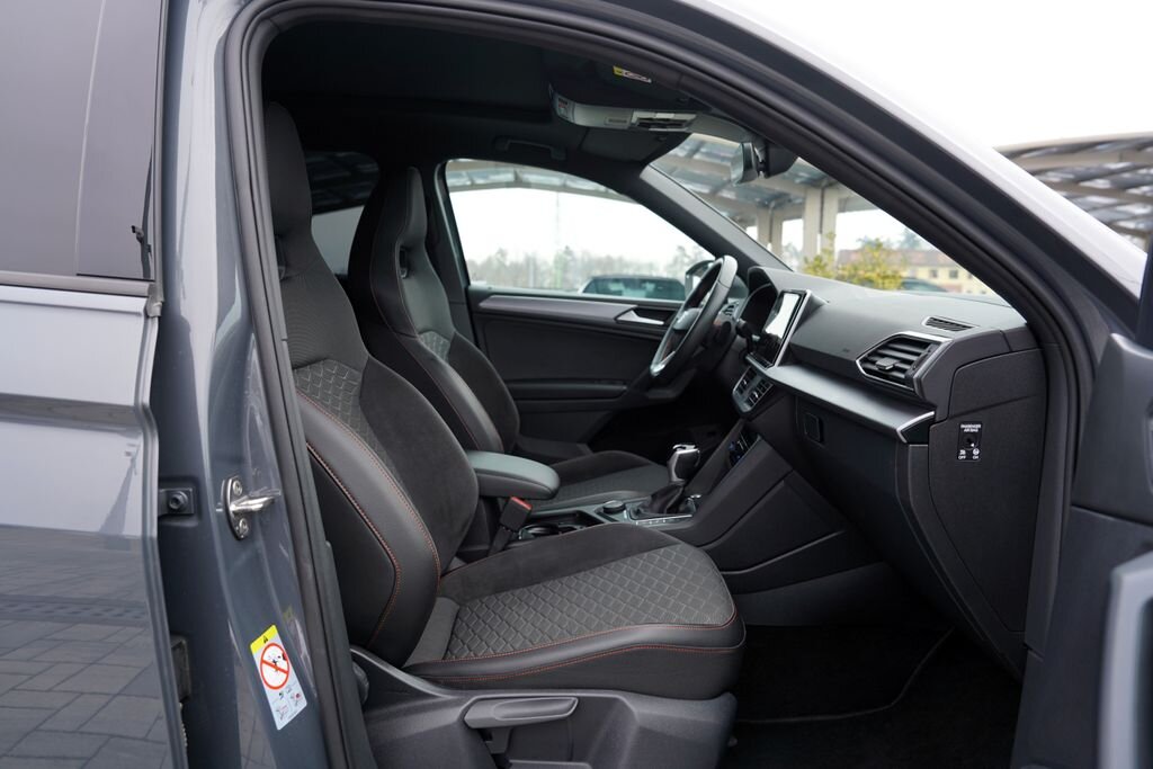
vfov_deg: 53.1
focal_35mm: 24
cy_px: 384
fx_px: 769
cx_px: 576
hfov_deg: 73.7
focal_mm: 24
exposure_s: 1/60
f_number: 4
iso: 100
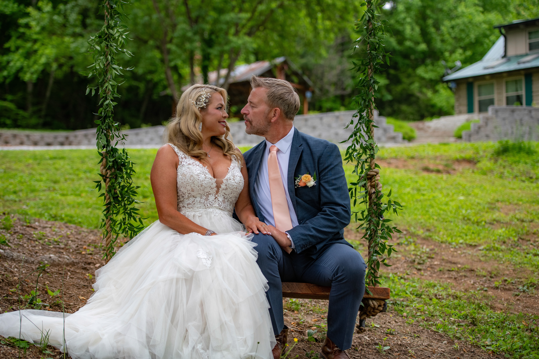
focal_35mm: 70
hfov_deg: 28.8
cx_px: 270
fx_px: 1048
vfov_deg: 19.5
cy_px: 180
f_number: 2.8
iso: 640
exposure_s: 1/500
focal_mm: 70
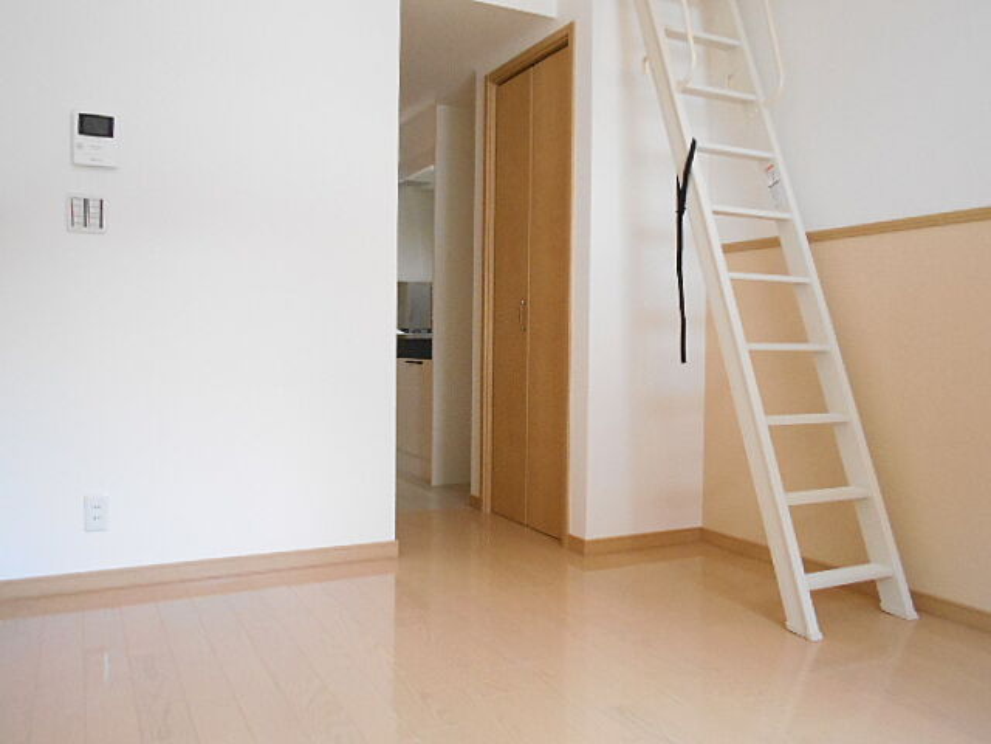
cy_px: 372
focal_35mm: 30
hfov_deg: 60.0
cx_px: 496
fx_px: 859
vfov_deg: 46.8
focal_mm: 5.1
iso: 800
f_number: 3.4
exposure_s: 1/125
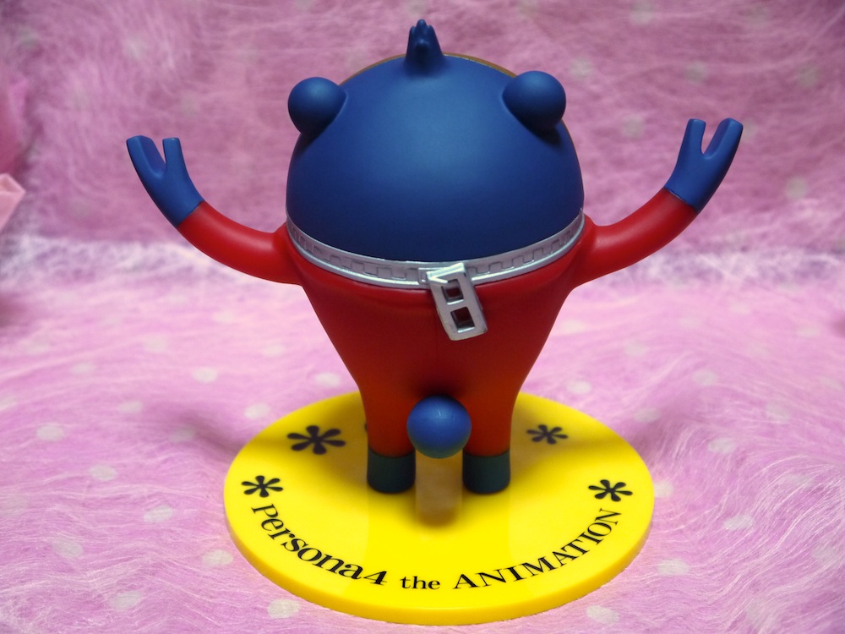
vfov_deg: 23.7
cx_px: 422
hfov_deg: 31.2
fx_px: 1513
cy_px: 317
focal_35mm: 62
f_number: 5
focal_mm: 31
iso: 800
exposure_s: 1/30
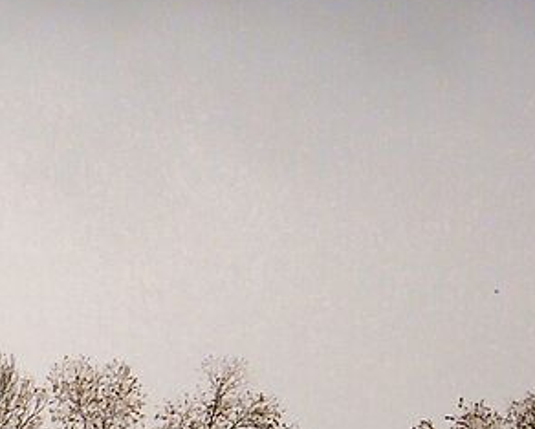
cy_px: 940
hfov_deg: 4.6
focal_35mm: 382
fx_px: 6050
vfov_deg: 4.0
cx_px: -1557
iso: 250
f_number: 5
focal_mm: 33
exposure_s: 1/250
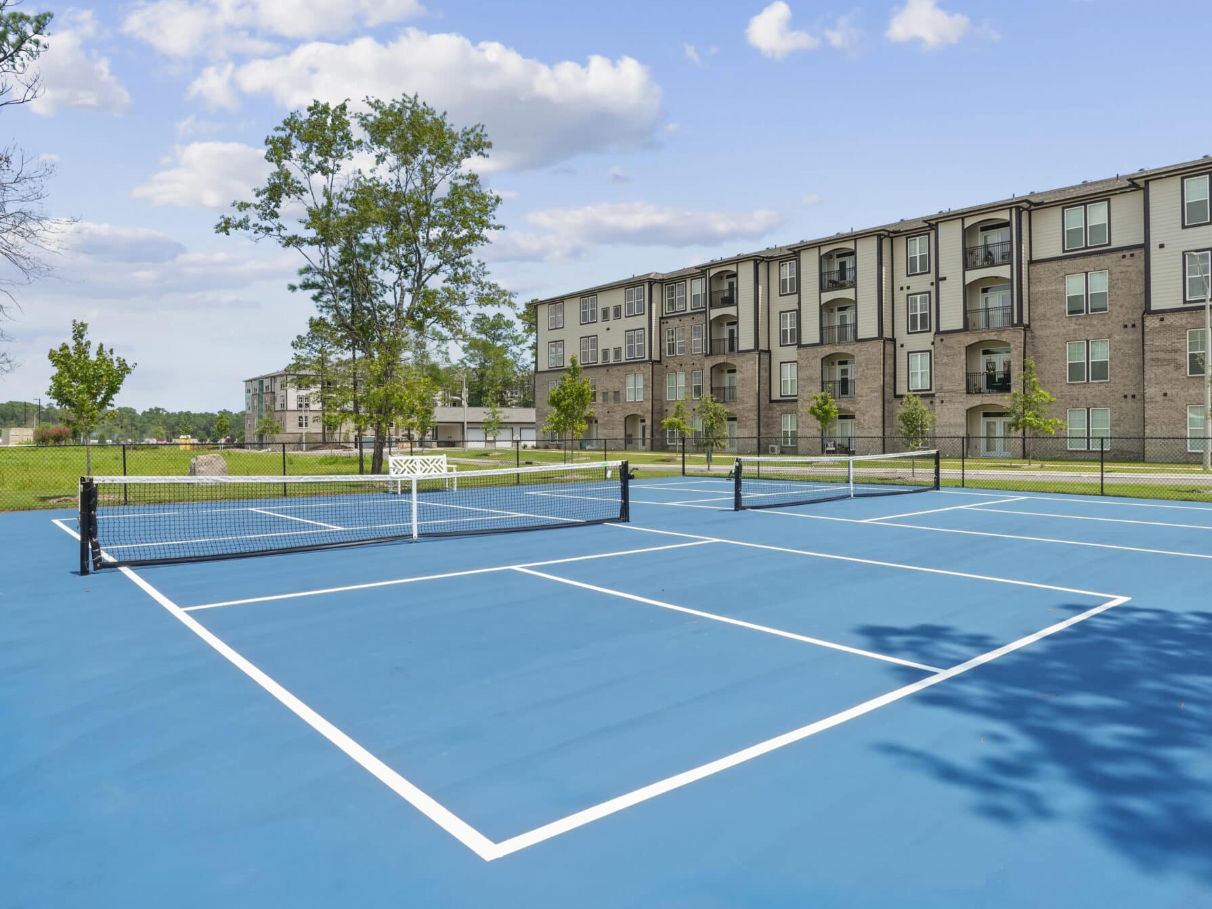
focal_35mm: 22
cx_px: 623
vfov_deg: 61.1
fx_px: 770
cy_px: 438
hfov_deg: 76.4
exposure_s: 1/200
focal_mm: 16
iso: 400
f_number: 11
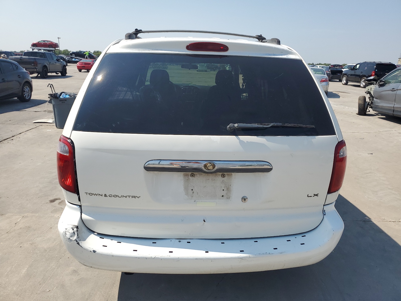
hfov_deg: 67.3
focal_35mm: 26
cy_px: 150
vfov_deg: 53.1
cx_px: 200
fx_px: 301
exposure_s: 1/3333
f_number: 1.5
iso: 50
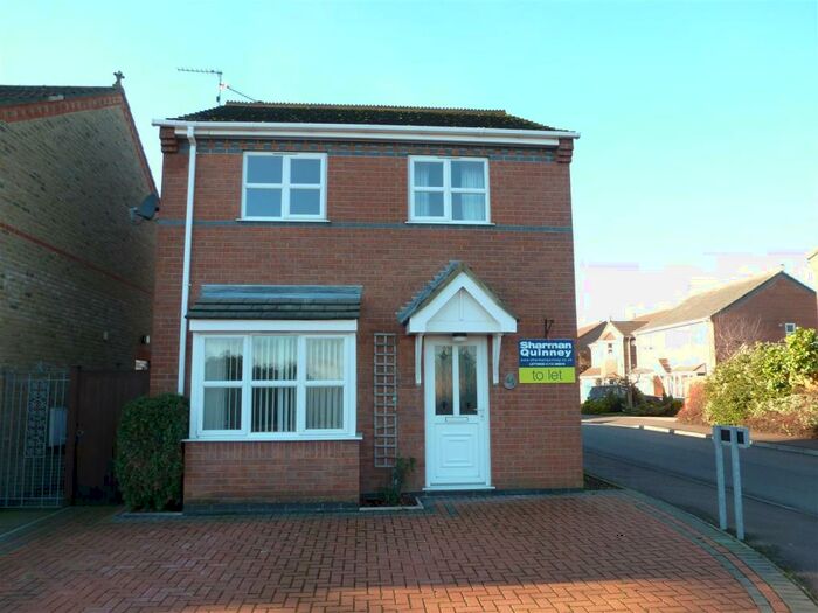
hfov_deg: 71.6
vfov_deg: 56.8
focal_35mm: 24
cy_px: 306
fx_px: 567
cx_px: 409
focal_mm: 4.3
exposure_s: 1/160
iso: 100
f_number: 3.3
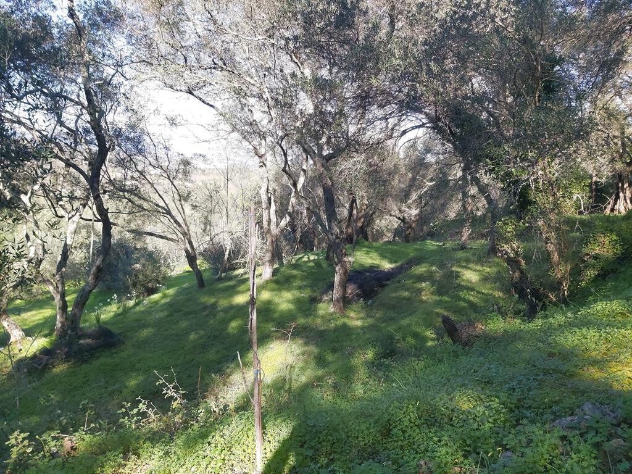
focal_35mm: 26
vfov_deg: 53.1
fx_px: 475
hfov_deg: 67.3
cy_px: 237
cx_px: 316
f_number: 1.7
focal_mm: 3.92
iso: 80
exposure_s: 1/277
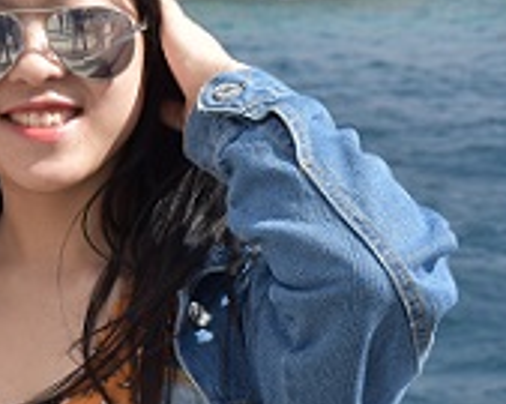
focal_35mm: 171
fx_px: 2559
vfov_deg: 9.0
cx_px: -132
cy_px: 114
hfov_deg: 11.0
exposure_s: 1/500
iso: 200
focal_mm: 38
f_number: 8
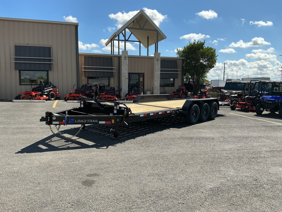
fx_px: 236
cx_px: 141
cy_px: 106
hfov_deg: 61.7
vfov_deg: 48.2
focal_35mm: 29
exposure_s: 1/1984
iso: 25
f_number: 1.8
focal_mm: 3
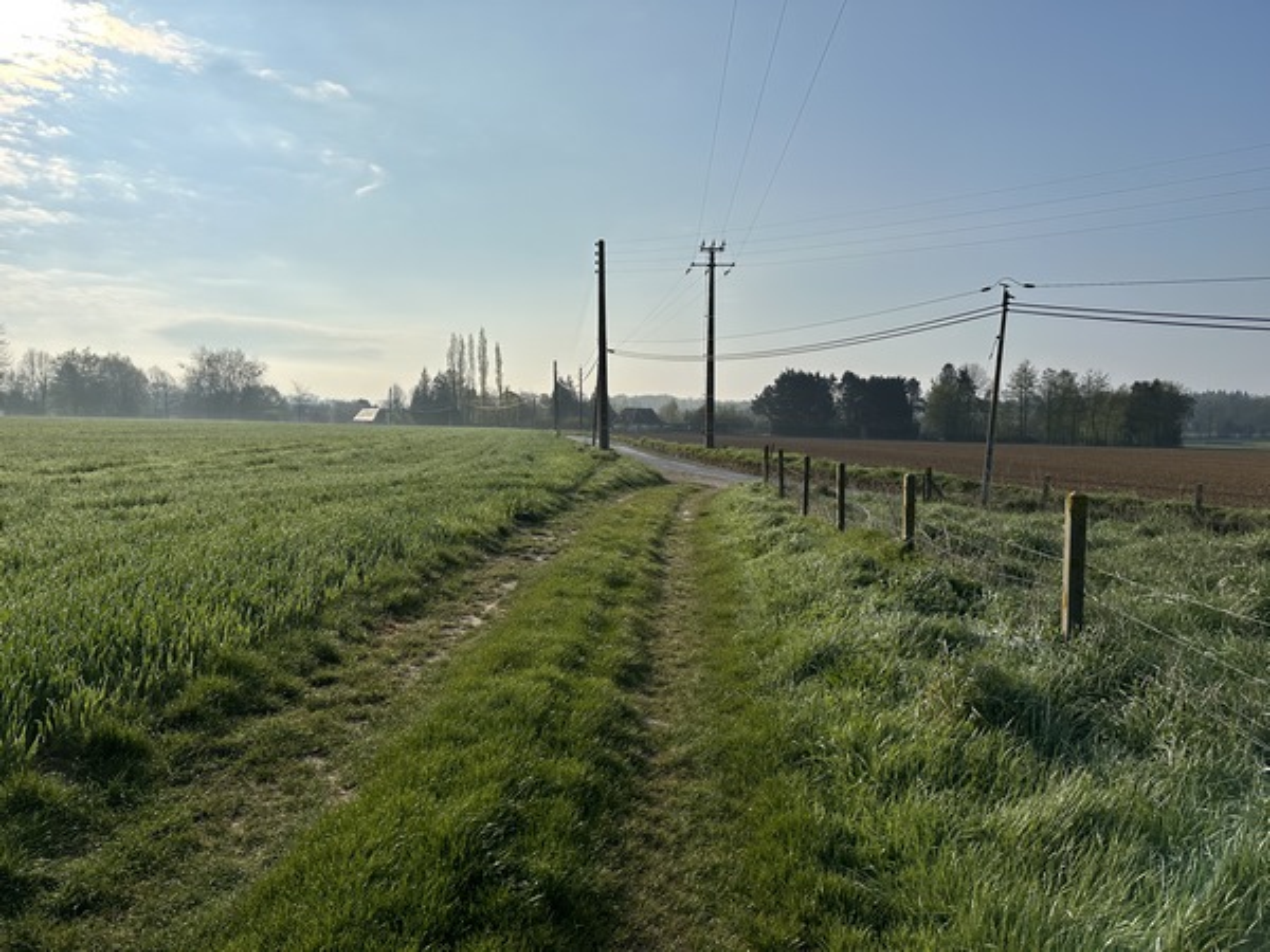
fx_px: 881
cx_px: 635
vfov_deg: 56.8
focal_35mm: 24
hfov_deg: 71.6
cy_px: 476
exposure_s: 1/15625
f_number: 1.78
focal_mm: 6.86
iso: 80
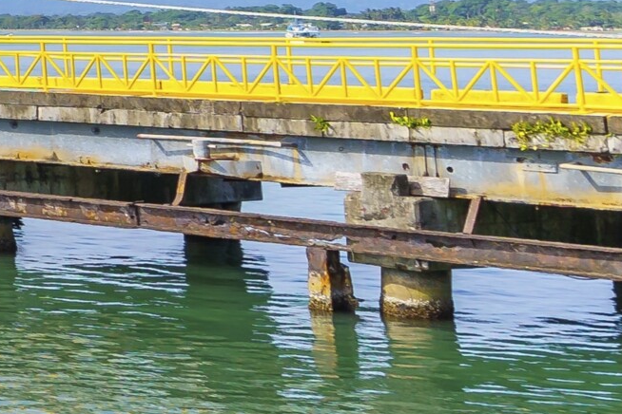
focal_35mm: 97
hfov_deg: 13.6
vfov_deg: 13.3
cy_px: -219
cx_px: -958
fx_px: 1675
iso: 100
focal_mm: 11
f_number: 2.8
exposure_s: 1/1000
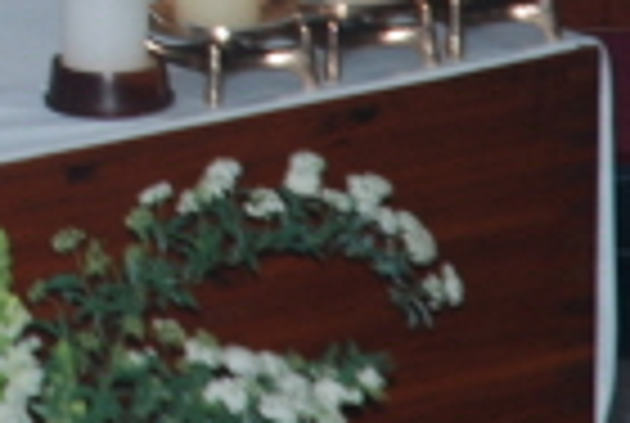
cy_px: -515
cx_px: -806
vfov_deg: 2.5
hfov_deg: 3.8
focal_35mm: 539
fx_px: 9453
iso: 200
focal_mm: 70
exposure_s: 1/60
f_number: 4.5
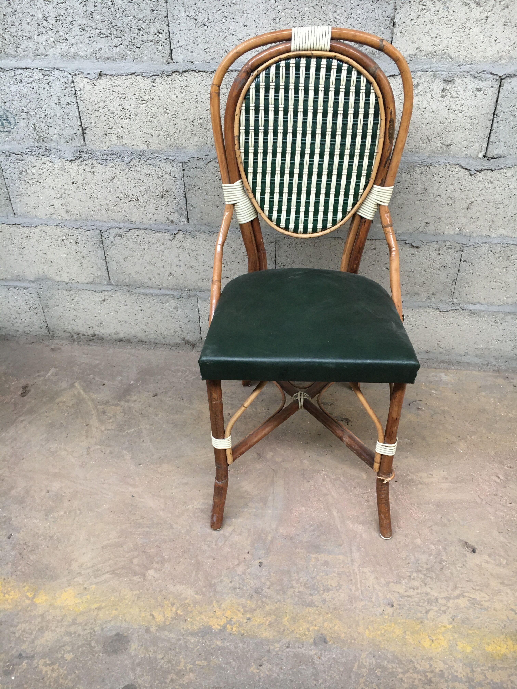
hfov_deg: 48.2
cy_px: 344
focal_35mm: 29
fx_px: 577
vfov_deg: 61.7
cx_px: 258
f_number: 2.2
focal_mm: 4.15
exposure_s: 1/33
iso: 125
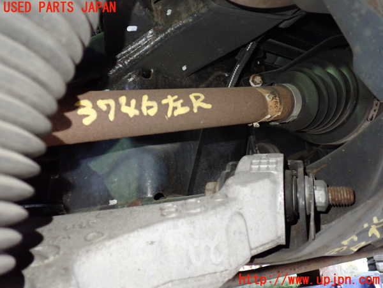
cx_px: 192
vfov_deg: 46.8
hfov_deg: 60.0
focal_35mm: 30
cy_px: 144
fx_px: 332
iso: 800
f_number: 2.3
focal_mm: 5.4
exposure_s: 1/30
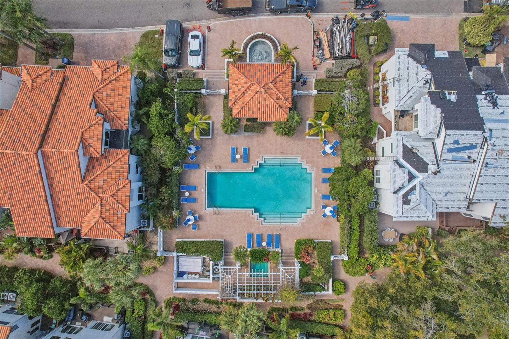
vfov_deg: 57.2
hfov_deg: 78.6
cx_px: 254
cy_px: 170
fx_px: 311
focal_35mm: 22
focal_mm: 8.38
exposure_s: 1/1600
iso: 400
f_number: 2.8
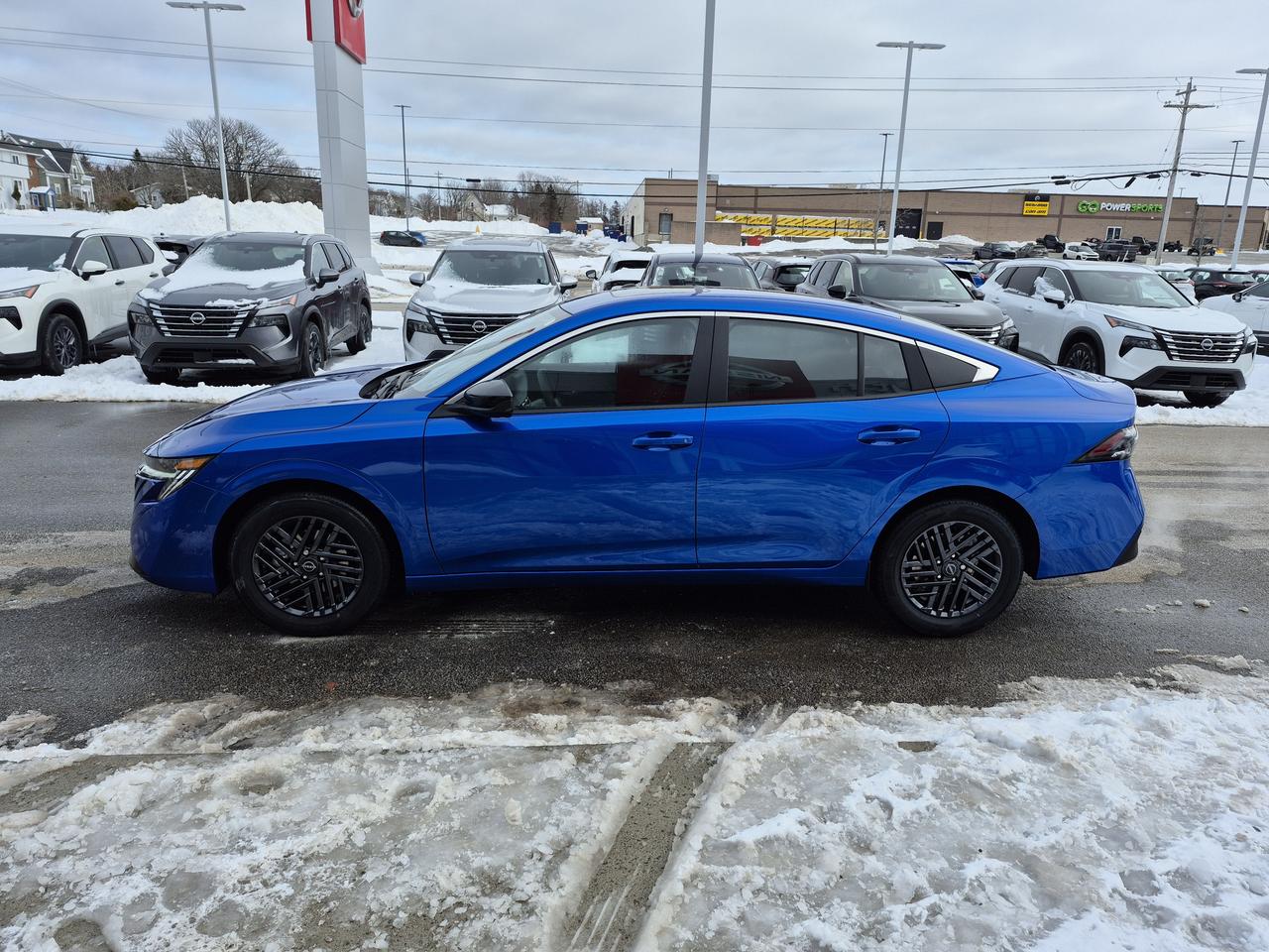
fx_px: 843
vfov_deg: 58.9
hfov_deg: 73.9
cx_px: 634
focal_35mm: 23
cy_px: 476
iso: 25
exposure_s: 1/1224
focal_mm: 5.4
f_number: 1.8
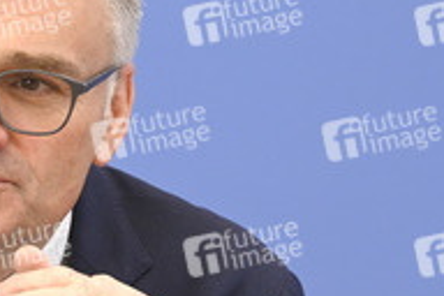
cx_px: -50
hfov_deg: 7.2
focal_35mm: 286
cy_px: 192
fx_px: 3527
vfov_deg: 4.8
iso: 3200
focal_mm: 122
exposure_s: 1/400
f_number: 7.1
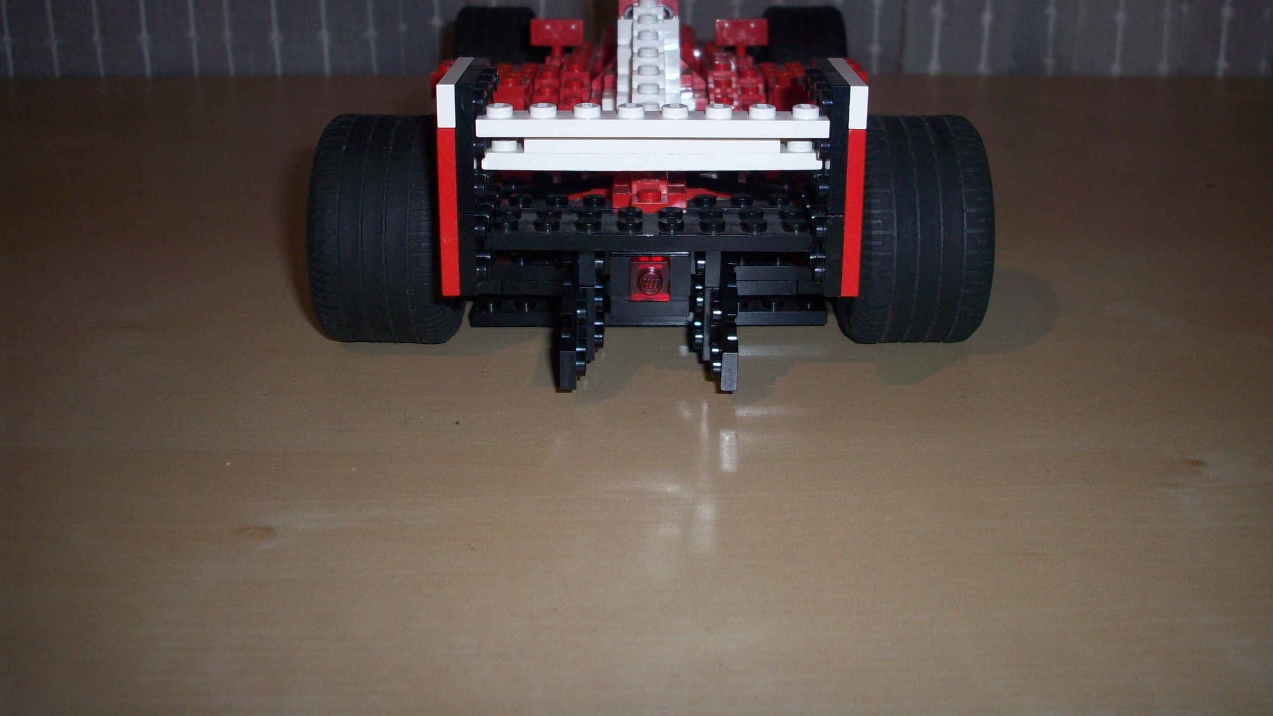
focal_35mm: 41
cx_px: 637
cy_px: 233
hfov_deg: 49.4
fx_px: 1384
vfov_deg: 28.8
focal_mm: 6.2
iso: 80
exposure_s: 1/64
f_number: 2.8
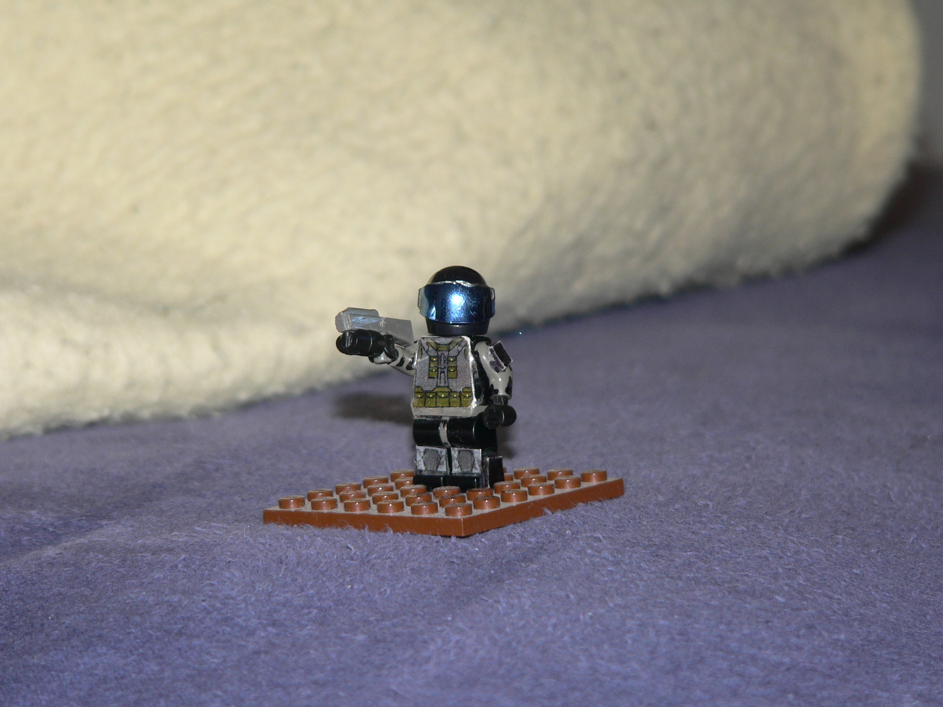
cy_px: 354
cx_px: 472
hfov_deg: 14.1
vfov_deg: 10.6
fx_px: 3814
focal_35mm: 140
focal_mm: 23.3
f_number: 2.8
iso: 100
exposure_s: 1/60
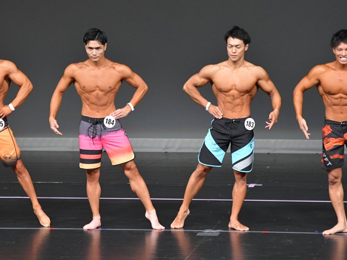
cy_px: 130
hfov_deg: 5.8
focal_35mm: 343
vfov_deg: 4.3
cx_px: 158
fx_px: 3438
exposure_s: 1/400
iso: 4500
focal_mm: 210
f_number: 5.6
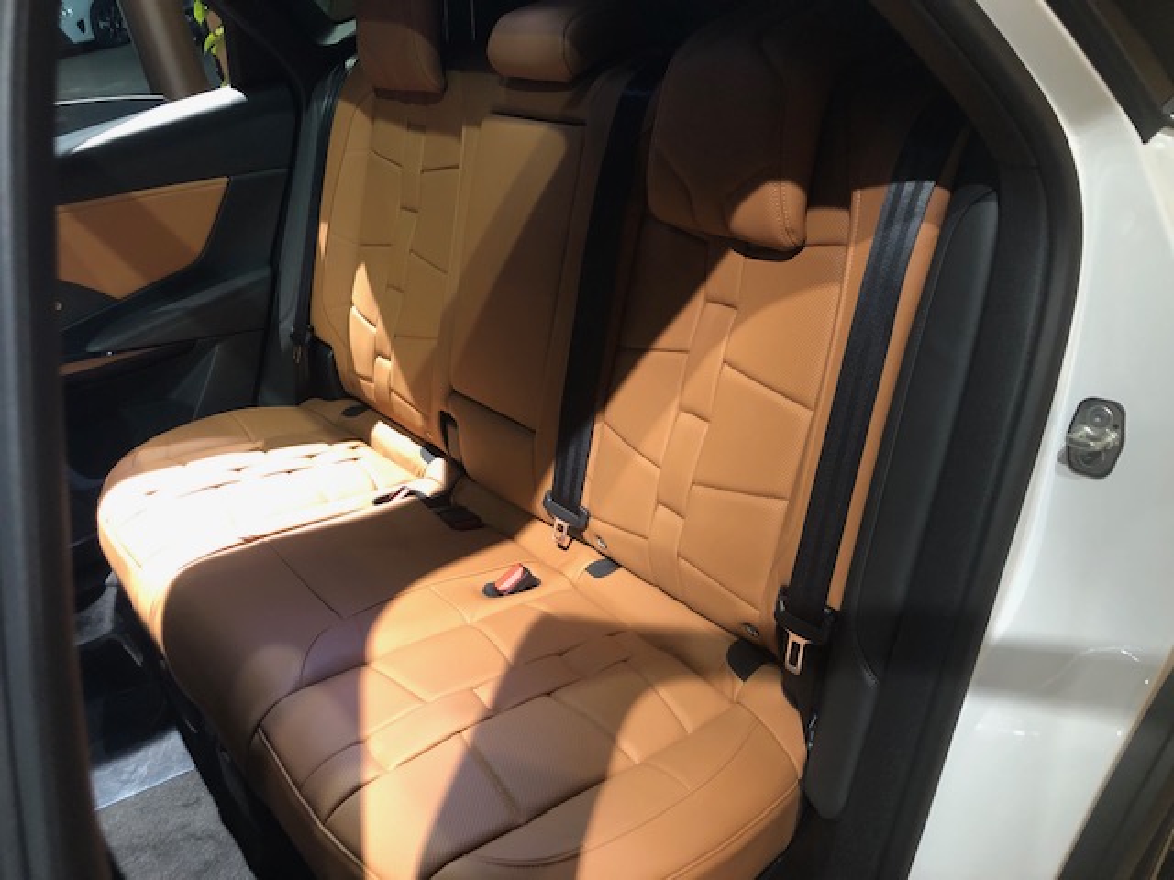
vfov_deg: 49.7
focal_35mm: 28
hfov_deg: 63.4
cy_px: 440
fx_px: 950
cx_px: 587
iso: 100
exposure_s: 1/6
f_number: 1.8
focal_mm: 3.99
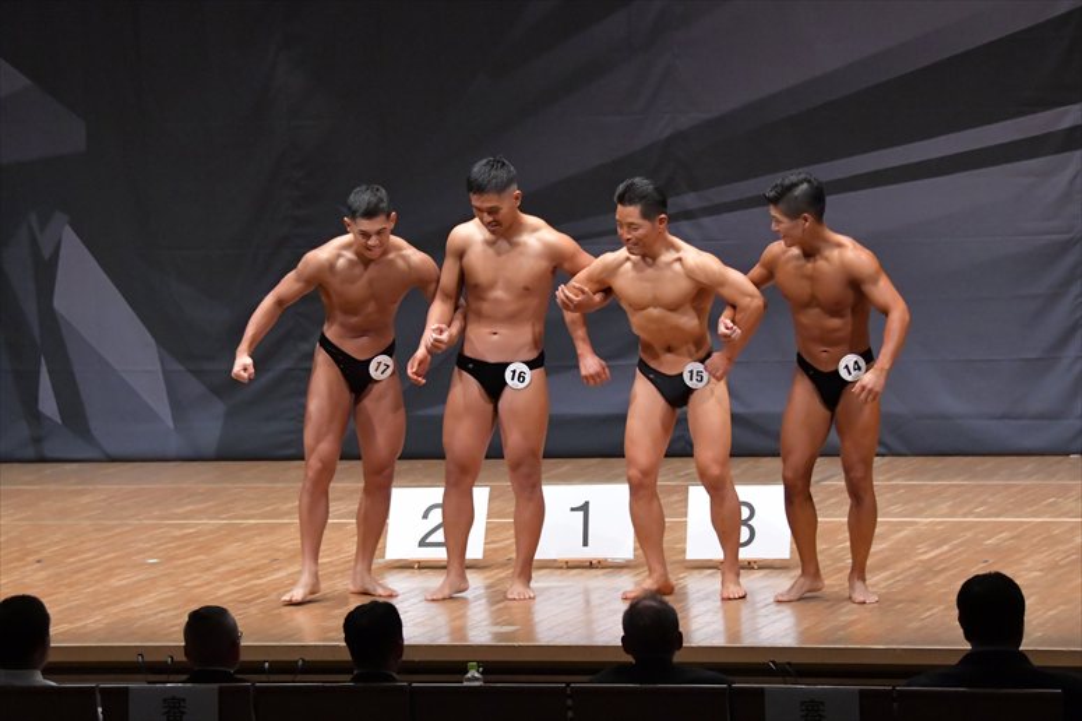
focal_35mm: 187
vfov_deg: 7.3
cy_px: 360
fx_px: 5618
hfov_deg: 11.0
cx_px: 541
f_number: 5.6
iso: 8000
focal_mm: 125
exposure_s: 1/400
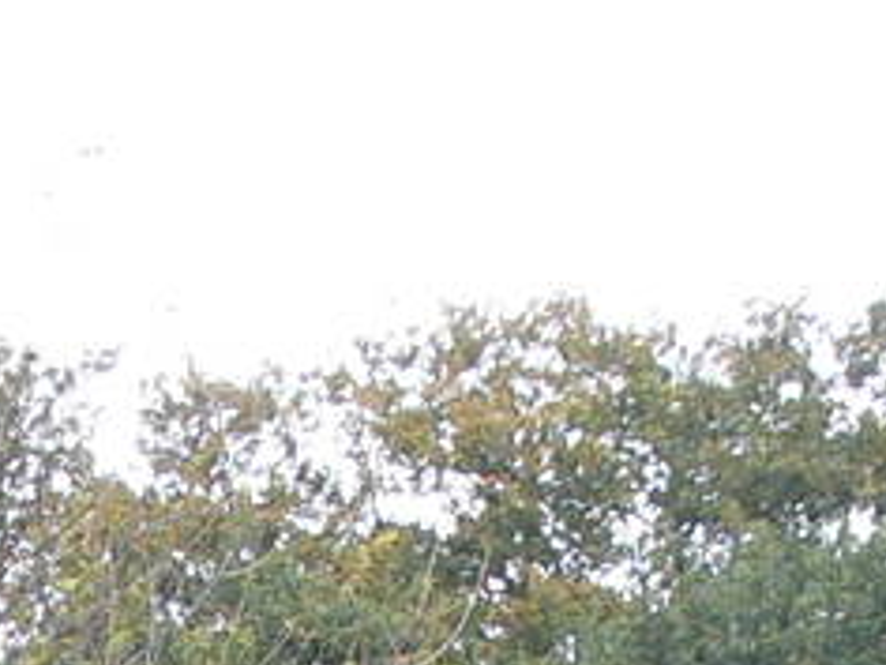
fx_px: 6066
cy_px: 1724
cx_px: -240
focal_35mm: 237
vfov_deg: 6.0
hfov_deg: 8.2
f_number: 4
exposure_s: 1/60
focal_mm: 7.4
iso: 80
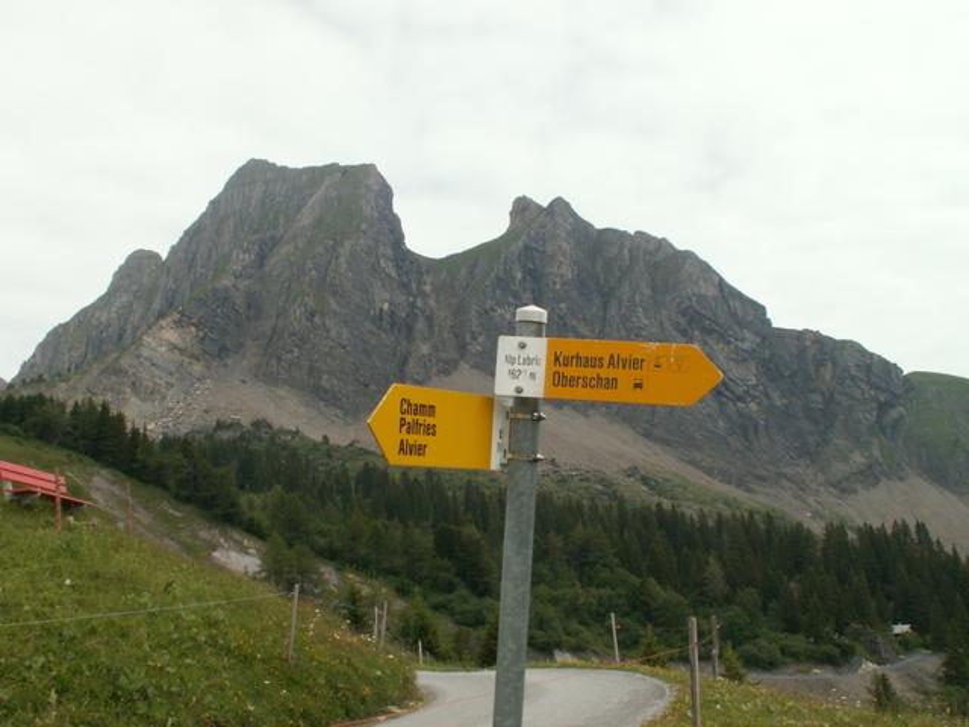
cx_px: 484
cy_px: 364
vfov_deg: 40.7
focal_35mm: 35
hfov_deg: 52.6
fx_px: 980
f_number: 8
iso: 50
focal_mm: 5.86
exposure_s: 1/100
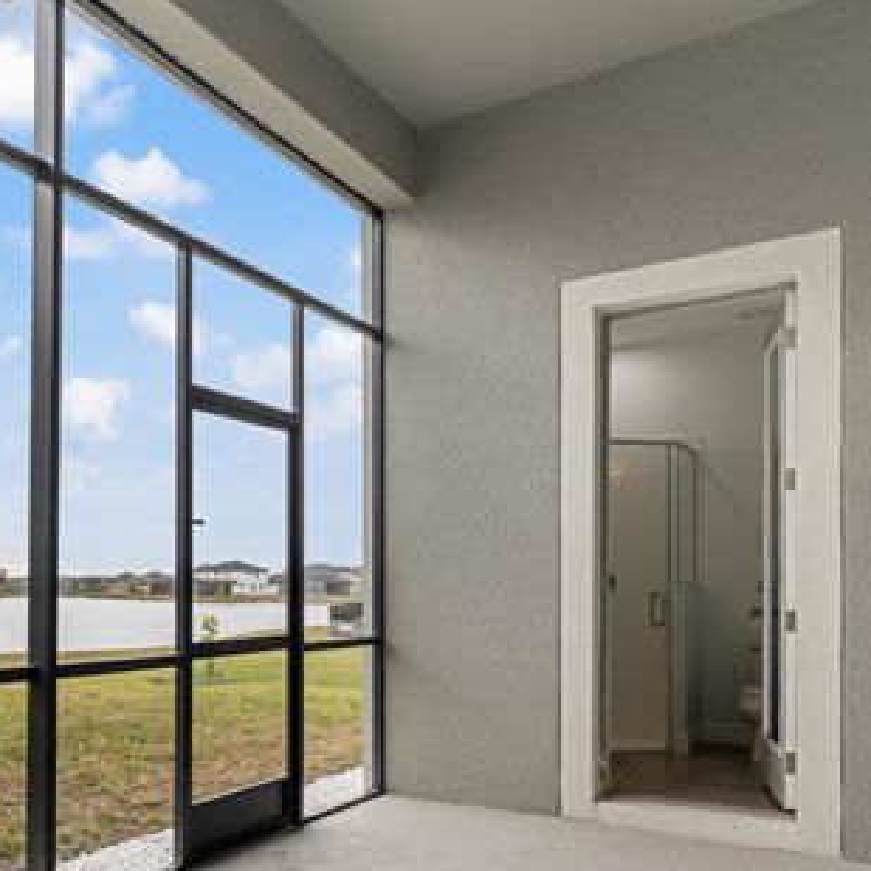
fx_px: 882
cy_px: 565
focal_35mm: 31
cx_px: 148
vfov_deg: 51.8
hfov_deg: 48.8
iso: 100
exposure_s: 1/15
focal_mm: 16
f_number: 9
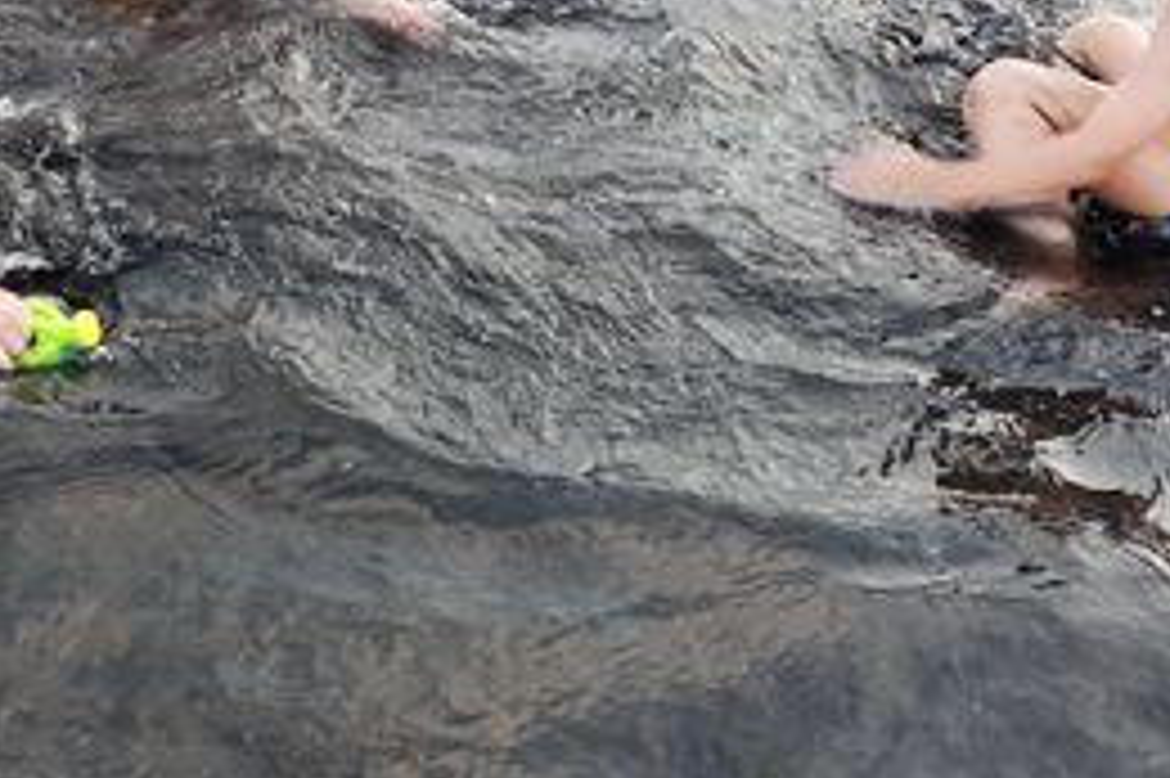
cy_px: 106
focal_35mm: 60
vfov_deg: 22.2
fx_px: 1949
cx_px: 297
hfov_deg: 32.8
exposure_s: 1/80
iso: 125
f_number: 4
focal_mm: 8.8
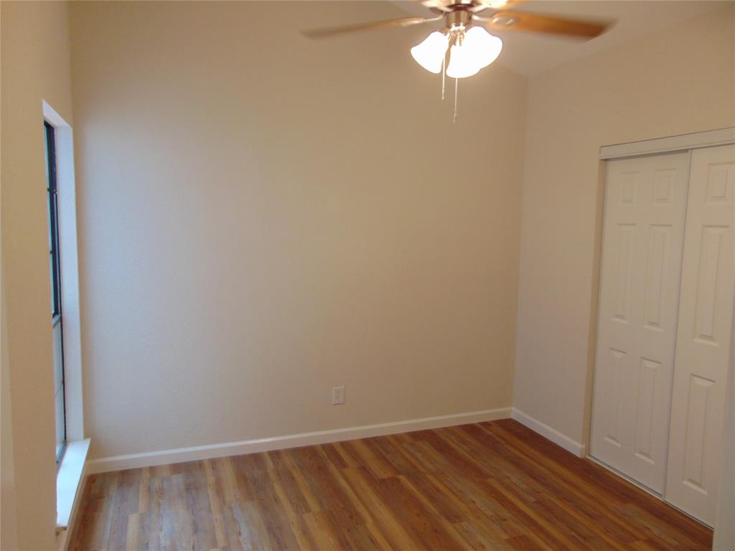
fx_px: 531
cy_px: 276
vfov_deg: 54.9
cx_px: 368
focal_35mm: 25
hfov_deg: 69.4
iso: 160
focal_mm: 4.5
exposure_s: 1/30
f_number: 3
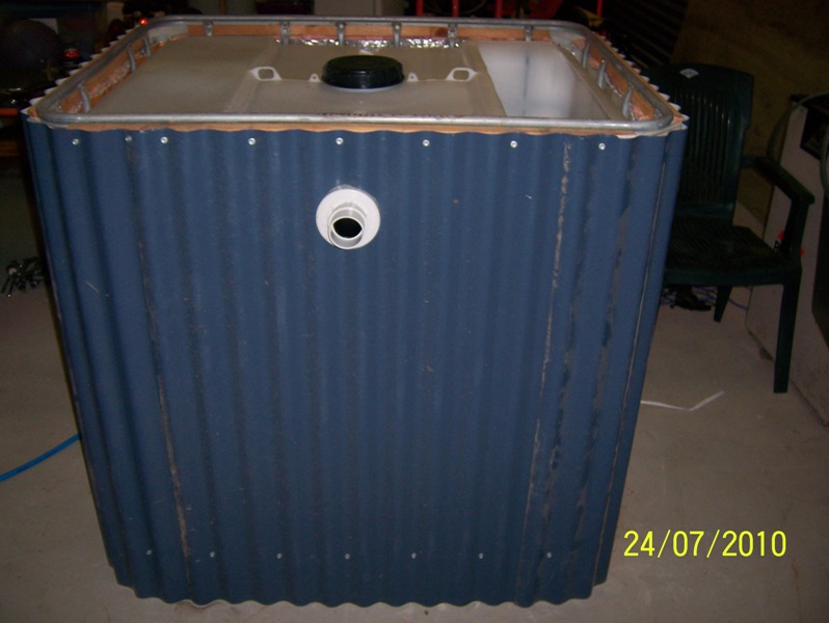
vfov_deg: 39.7
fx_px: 863
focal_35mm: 36
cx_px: 414
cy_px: 312
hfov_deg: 51.3
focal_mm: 6
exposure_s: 1/60
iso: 125
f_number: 2.8
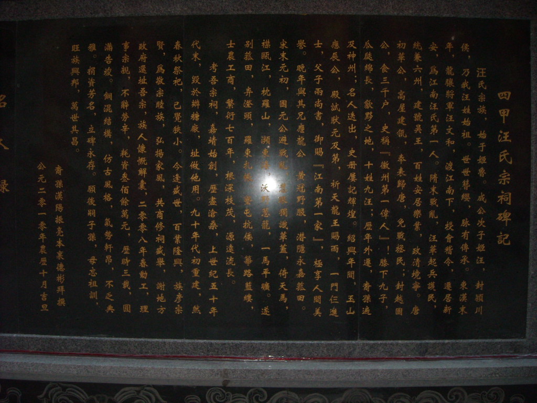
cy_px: 202
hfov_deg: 52.6
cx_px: 268
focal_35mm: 35
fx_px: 543
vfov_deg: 40.7
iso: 200
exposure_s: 1/60
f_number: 2.8
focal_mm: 5.7
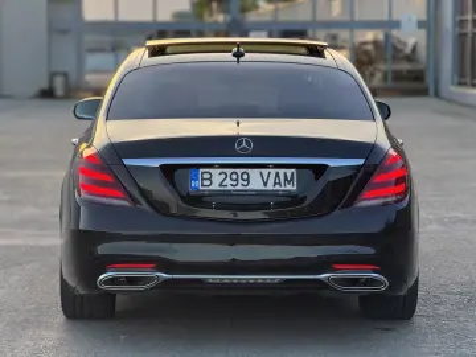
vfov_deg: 12.3
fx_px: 1650
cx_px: 238
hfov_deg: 16.4
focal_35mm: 120
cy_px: 178
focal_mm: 15.66
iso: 64
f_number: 2.8
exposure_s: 1/99
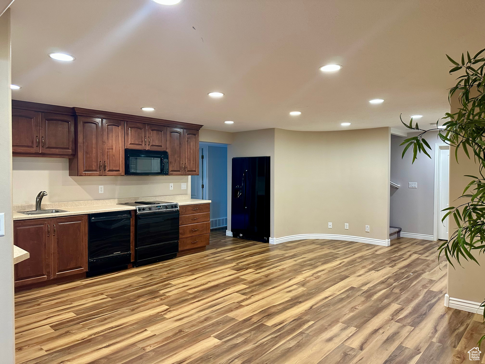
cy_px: 182
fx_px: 336
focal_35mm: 24
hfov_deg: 71.6
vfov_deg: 56.8
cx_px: 242
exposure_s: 1/60
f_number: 1.78
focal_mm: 6.86
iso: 250
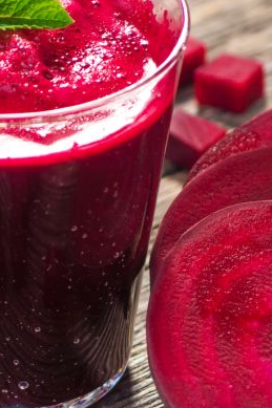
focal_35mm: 370
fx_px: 4197
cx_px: -86
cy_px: 242
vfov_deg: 5.6
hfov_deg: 3.7
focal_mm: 80
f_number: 4.5
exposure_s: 1/125
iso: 100
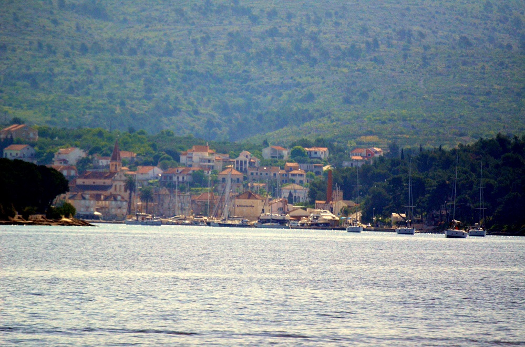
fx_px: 6547
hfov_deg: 4.6
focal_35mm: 450
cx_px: 262
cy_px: 174
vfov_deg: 3.0
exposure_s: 1/8000
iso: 1600
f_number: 5.6
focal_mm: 300
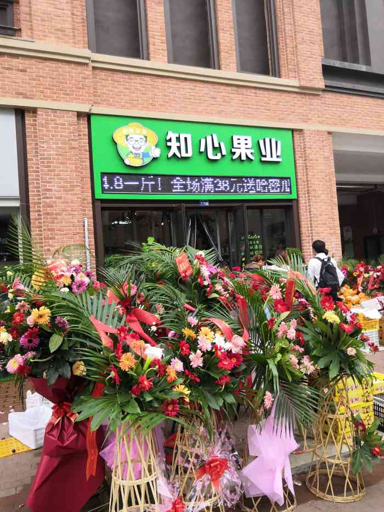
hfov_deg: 51.4
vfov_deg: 65.3
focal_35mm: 27
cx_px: 192
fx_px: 399
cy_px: 256
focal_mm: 3.95
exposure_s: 1/909
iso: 200
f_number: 1.8
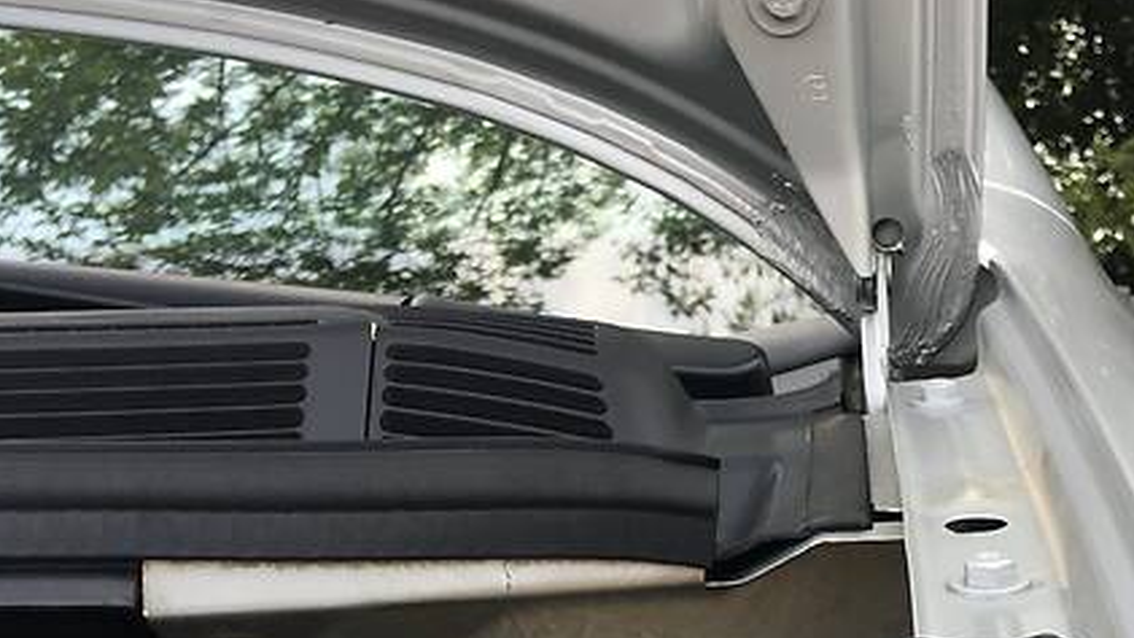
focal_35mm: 60
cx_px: 706
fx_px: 1804
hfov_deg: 34.7
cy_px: 743
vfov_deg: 19.1
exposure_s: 1/342
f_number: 2.2
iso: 25
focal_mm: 4.2
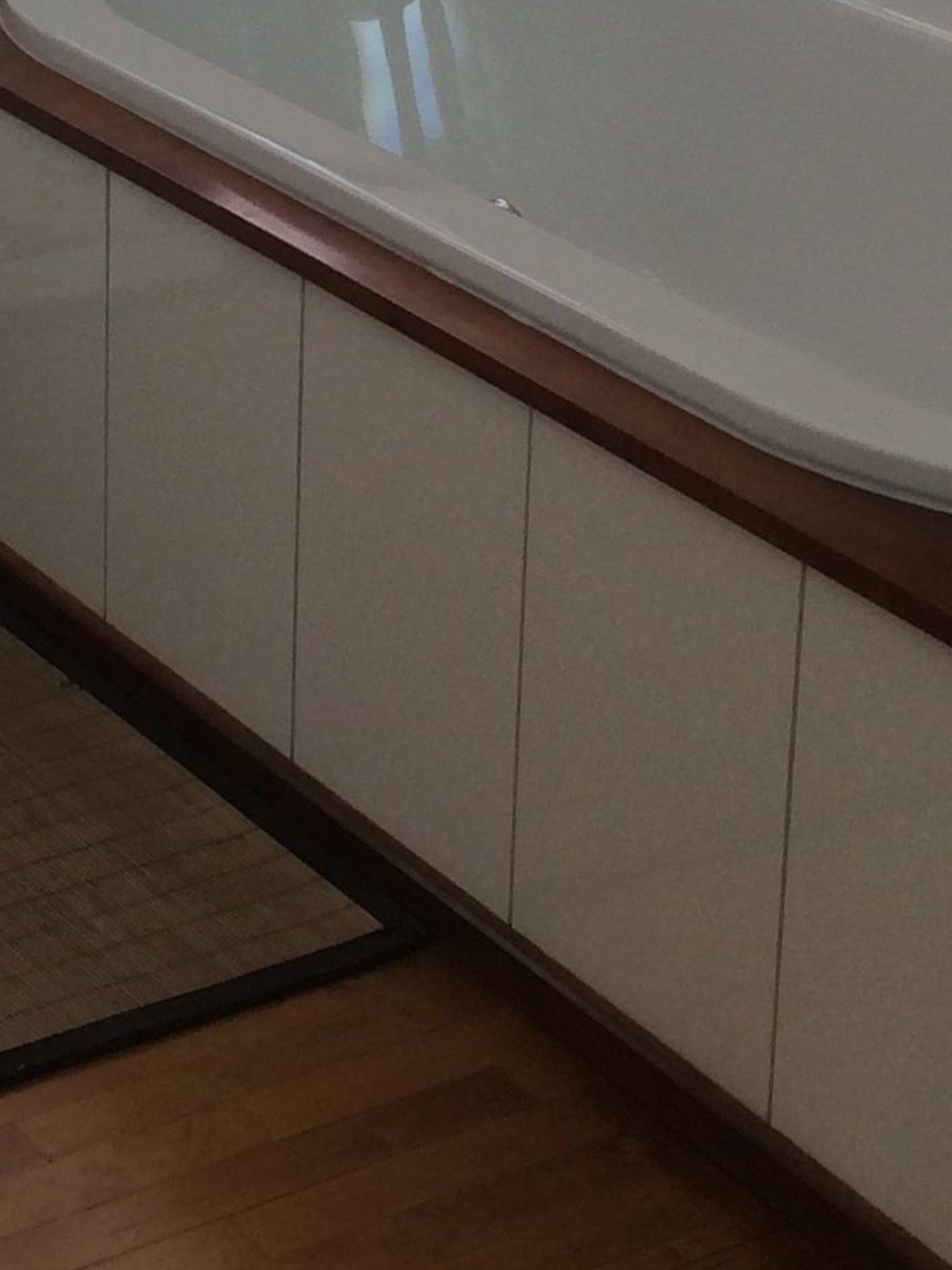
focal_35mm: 106
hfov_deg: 13.9
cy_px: 133
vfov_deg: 18.3
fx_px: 3887
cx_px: 262
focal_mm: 4.12
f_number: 2.2
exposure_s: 1/120
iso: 50
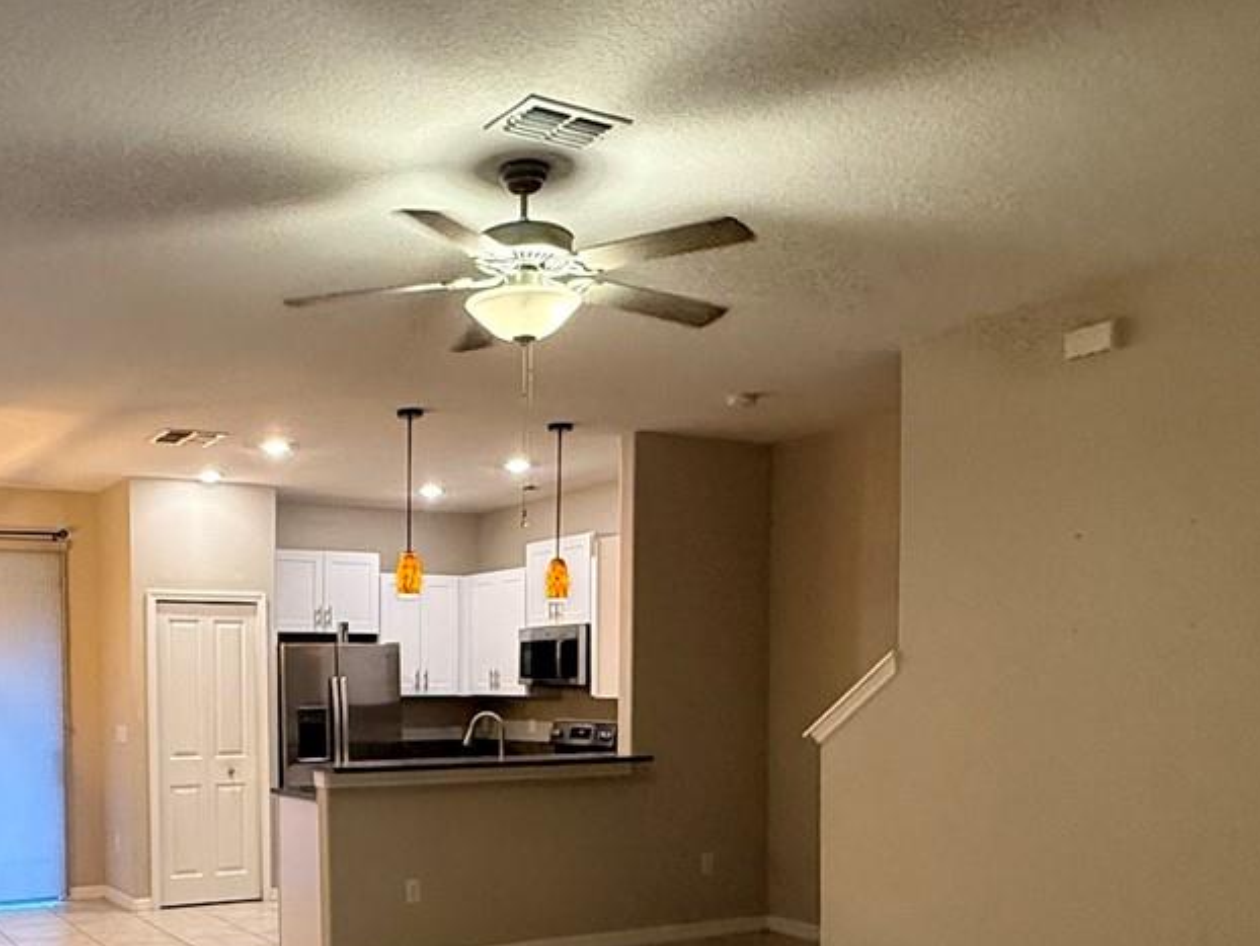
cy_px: 756
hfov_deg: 49.7
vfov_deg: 38.2
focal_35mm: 36
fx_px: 1311
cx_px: 348
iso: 500
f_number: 2.2
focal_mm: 2.22
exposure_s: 1/120
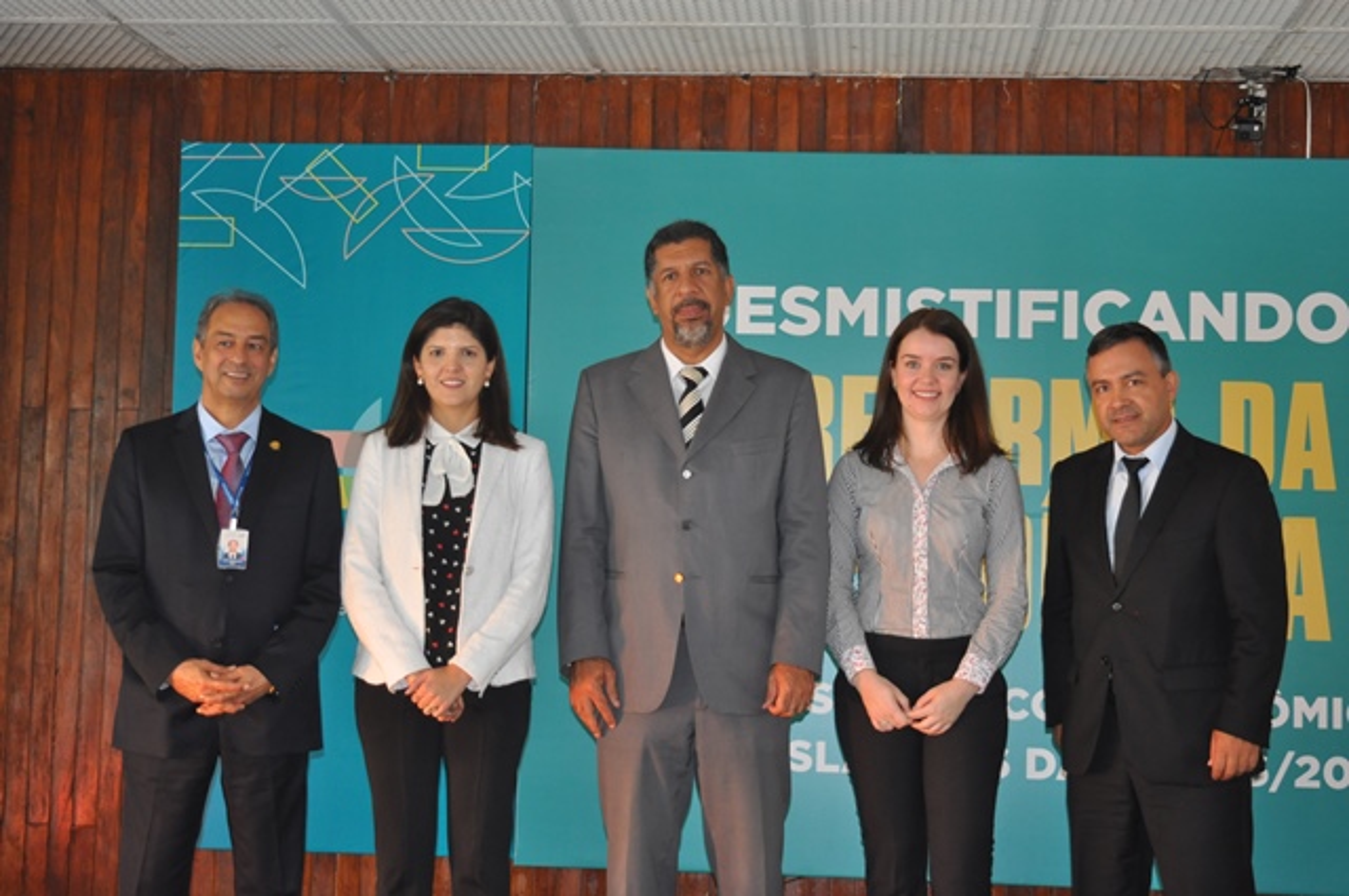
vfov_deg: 22.6
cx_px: 674
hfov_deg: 33.4
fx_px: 2245
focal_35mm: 60
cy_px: 448
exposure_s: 1/60
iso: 800
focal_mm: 40
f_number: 5
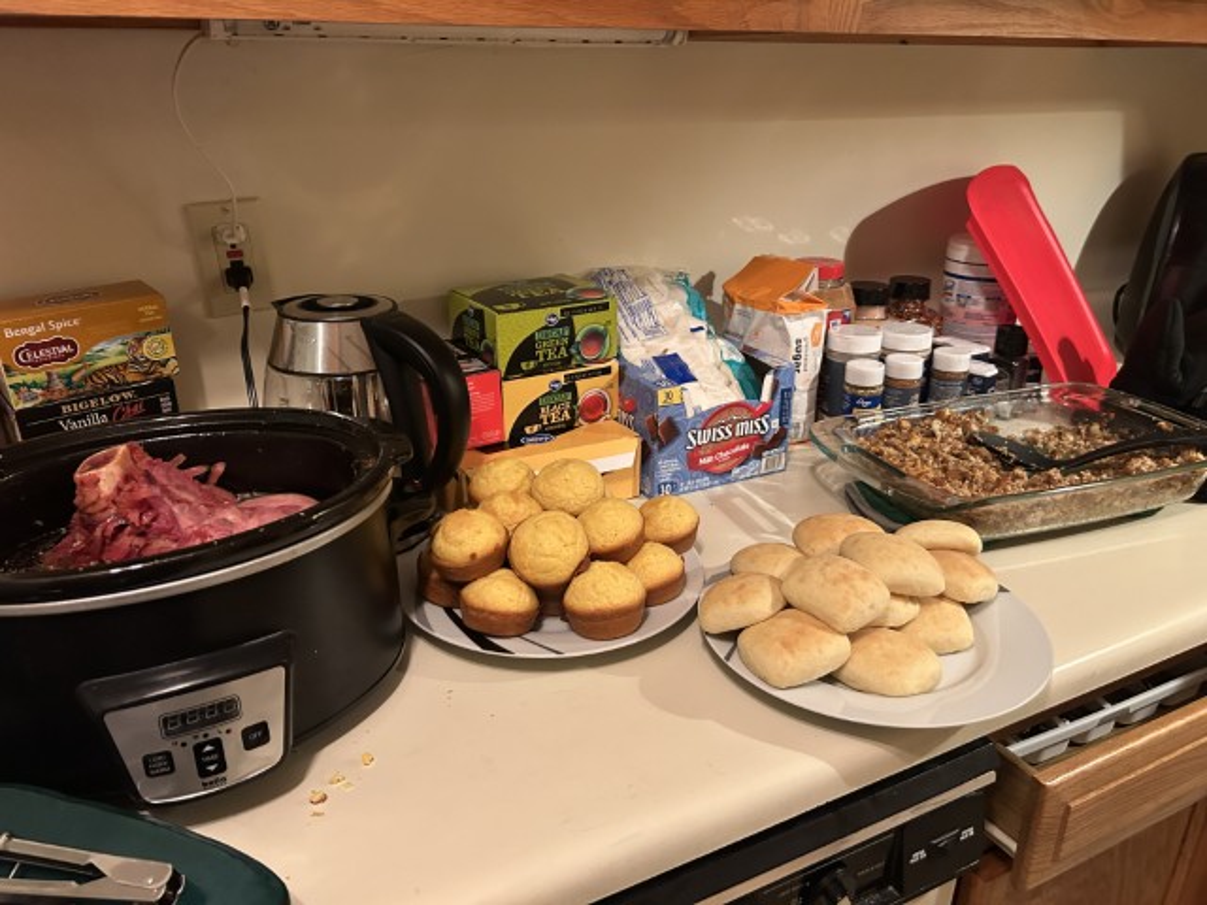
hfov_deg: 67.3
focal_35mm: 26
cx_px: 604
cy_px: 452
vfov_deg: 53.1
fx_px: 907
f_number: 1.5
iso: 500
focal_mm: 5.7
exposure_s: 1/60
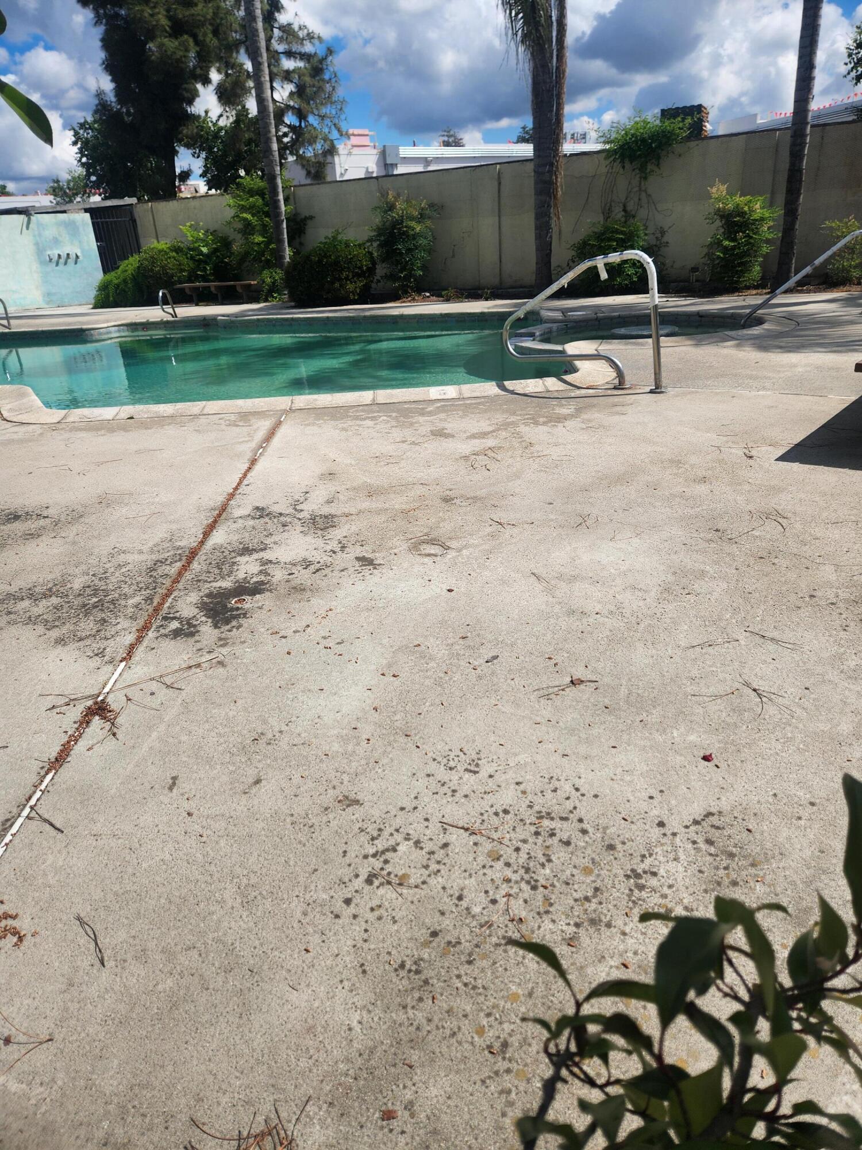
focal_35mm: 23
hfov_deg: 58.9
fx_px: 764
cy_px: 575
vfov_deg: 73.9
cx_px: 431
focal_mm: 5.4
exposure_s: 1/2650
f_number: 1.8
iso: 20
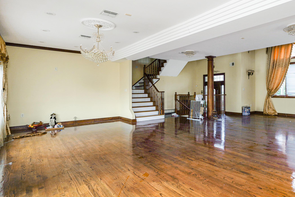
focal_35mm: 23
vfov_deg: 55.0
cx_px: 193
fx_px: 188
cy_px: 89
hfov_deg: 74.1
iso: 100
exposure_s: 1/40
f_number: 4.5
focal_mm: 16
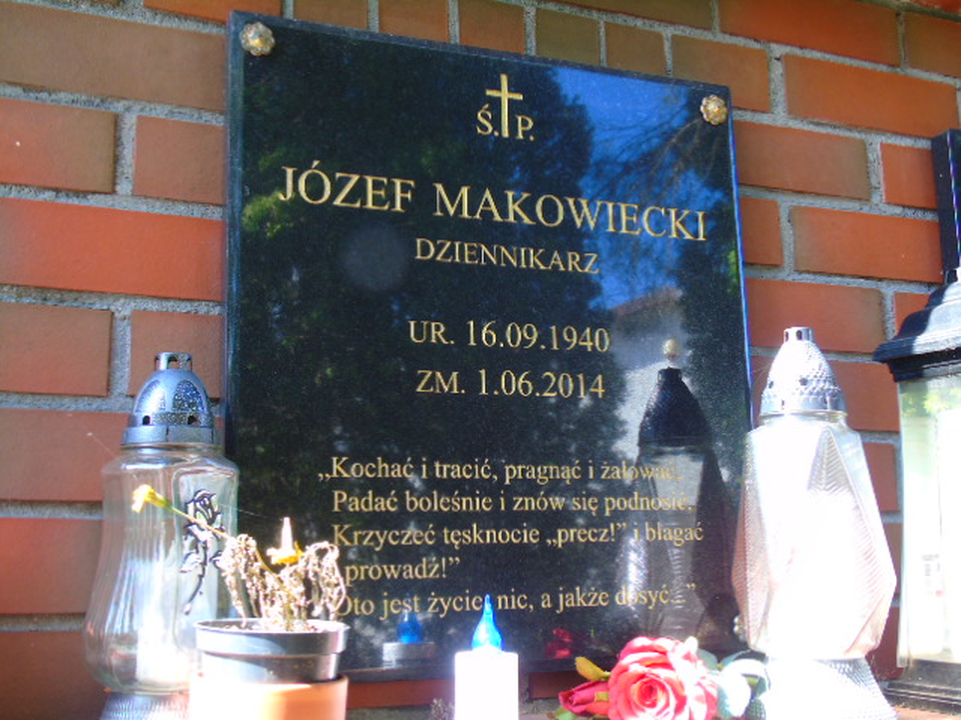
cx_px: 480
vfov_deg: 36.0
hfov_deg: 46.8
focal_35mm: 40
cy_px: 360
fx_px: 1110
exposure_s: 1/30
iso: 80
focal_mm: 7.1
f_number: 3.9
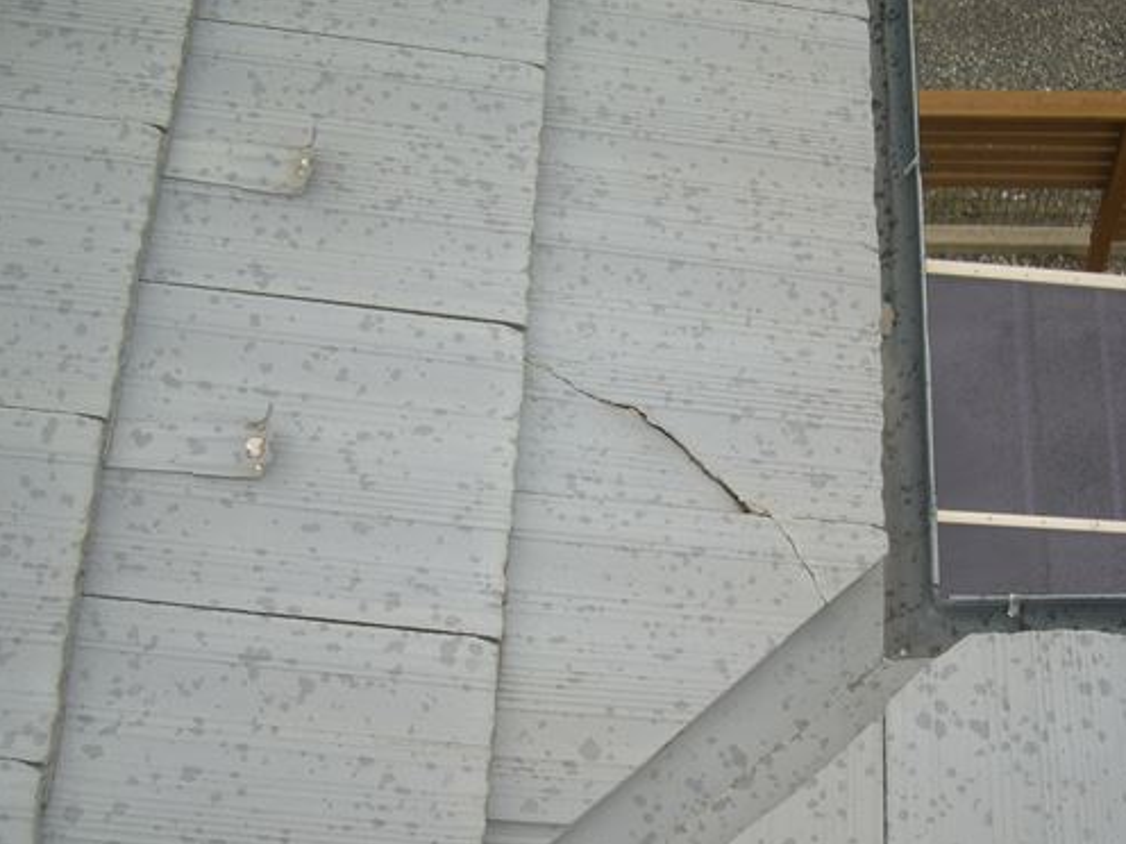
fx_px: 1594
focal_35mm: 49
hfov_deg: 38.8
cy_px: 526
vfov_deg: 29.6
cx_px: 665
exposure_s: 1/200
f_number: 2.8
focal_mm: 7.9
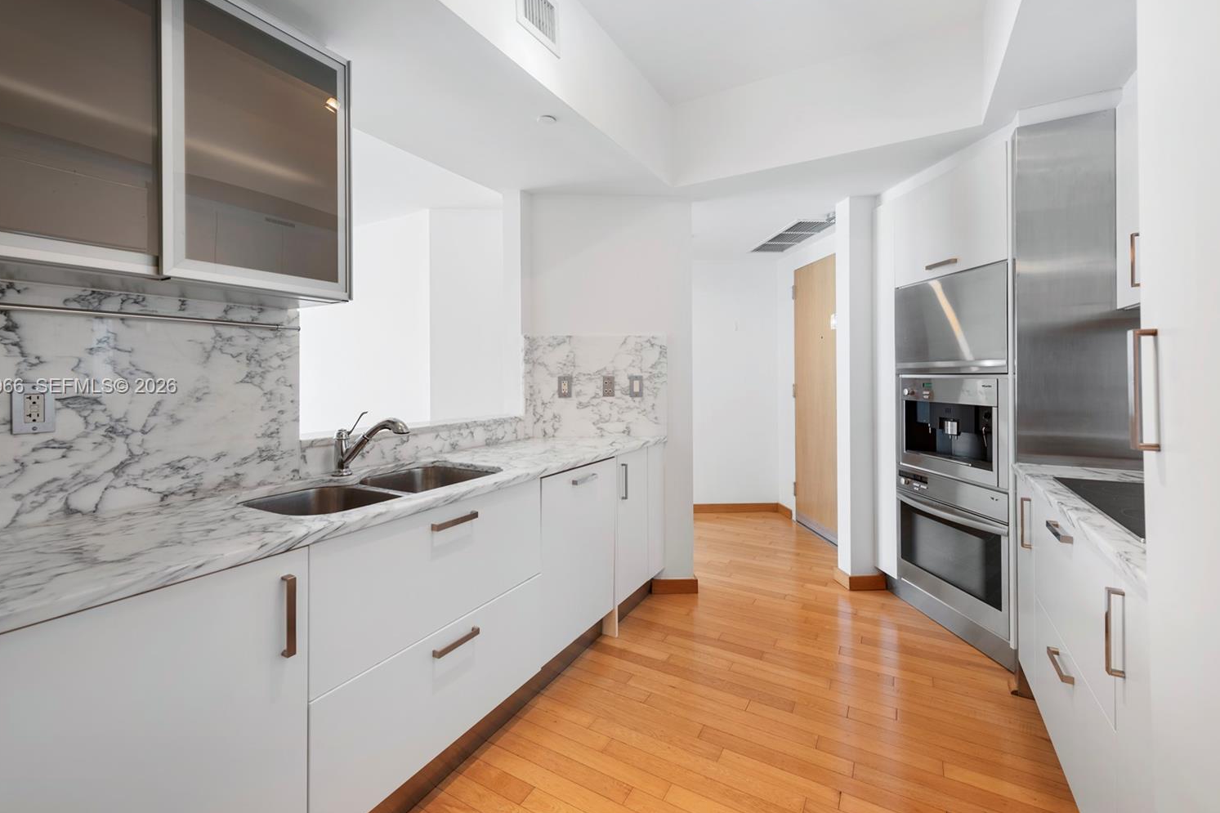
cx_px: 576
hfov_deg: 100.3
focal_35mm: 15
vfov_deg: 77.3
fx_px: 508
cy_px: 387
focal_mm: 14
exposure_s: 1/5
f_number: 8
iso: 100
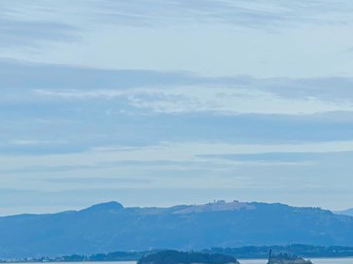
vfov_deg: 7.9
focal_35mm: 188
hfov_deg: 10.5
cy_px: 254
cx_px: 337
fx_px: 1915
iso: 20
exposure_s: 1/1531
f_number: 2.2
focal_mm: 7.5
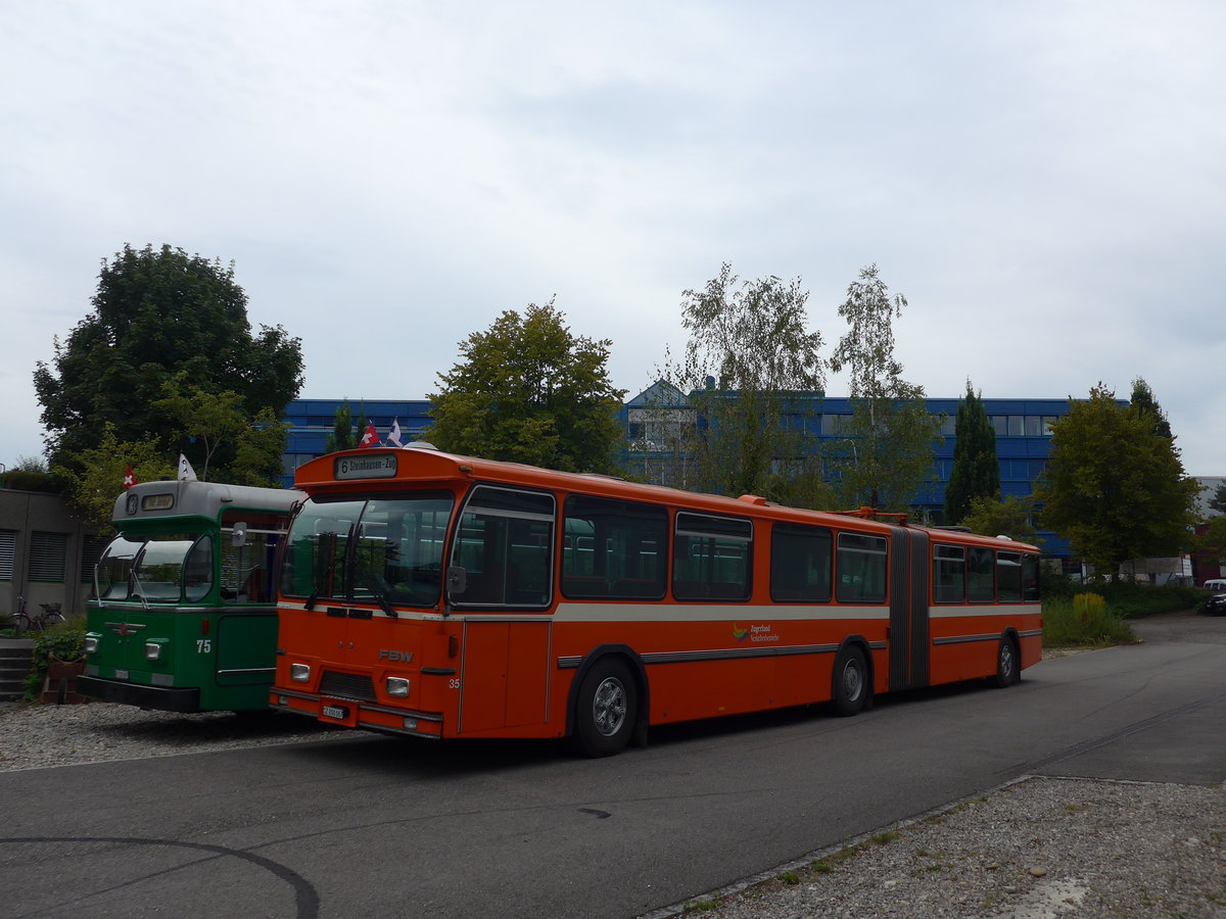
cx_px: 613
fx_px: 1027
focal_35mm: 29
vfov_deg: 48.2
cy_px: 460
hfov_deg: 61.7
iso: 80
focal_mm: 6
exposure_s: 1/1300
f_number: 2.8
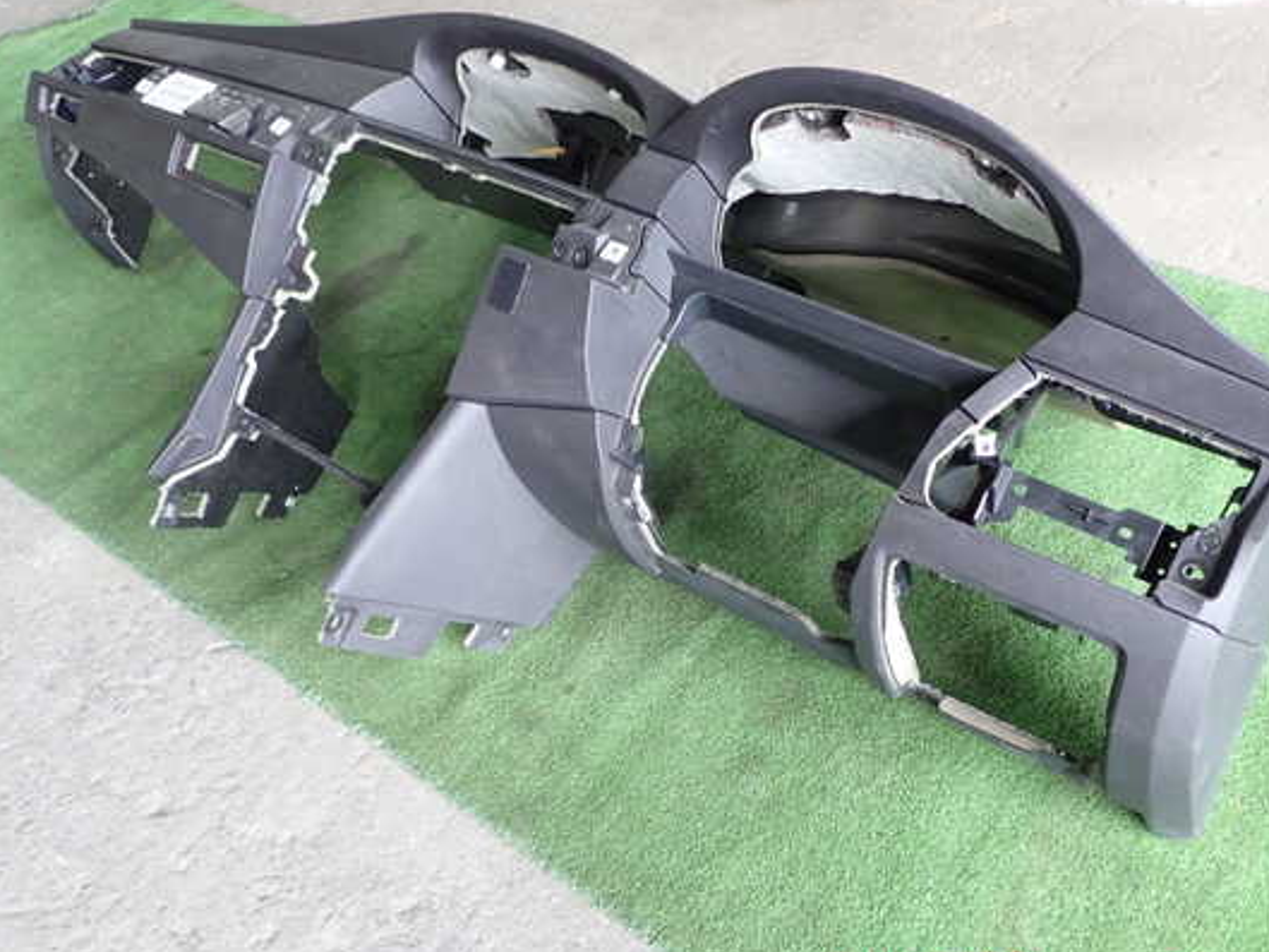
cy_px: 470
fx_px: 1247
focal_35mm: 34
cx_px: 657
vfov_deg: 41.8
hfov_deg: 53.9
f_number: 2.3
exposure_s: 1/50
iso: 200
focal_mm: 5.4
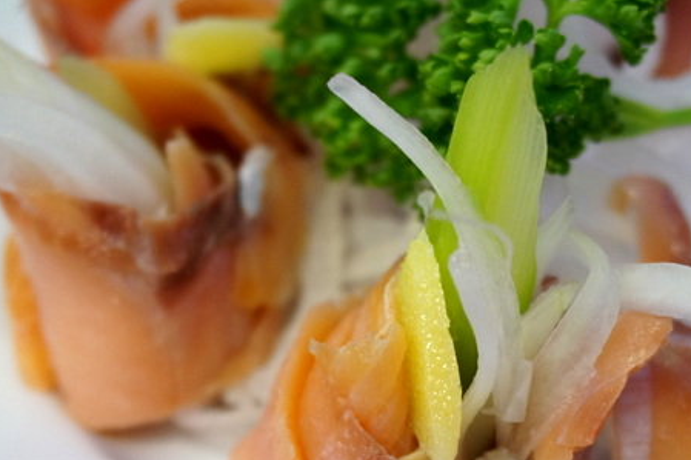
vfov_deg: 18.2
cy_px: 301
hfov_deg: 27.1
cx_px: 365
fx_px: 1433
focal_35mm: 75
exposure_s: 1/60
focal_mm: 35
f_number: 5.6
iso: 1250
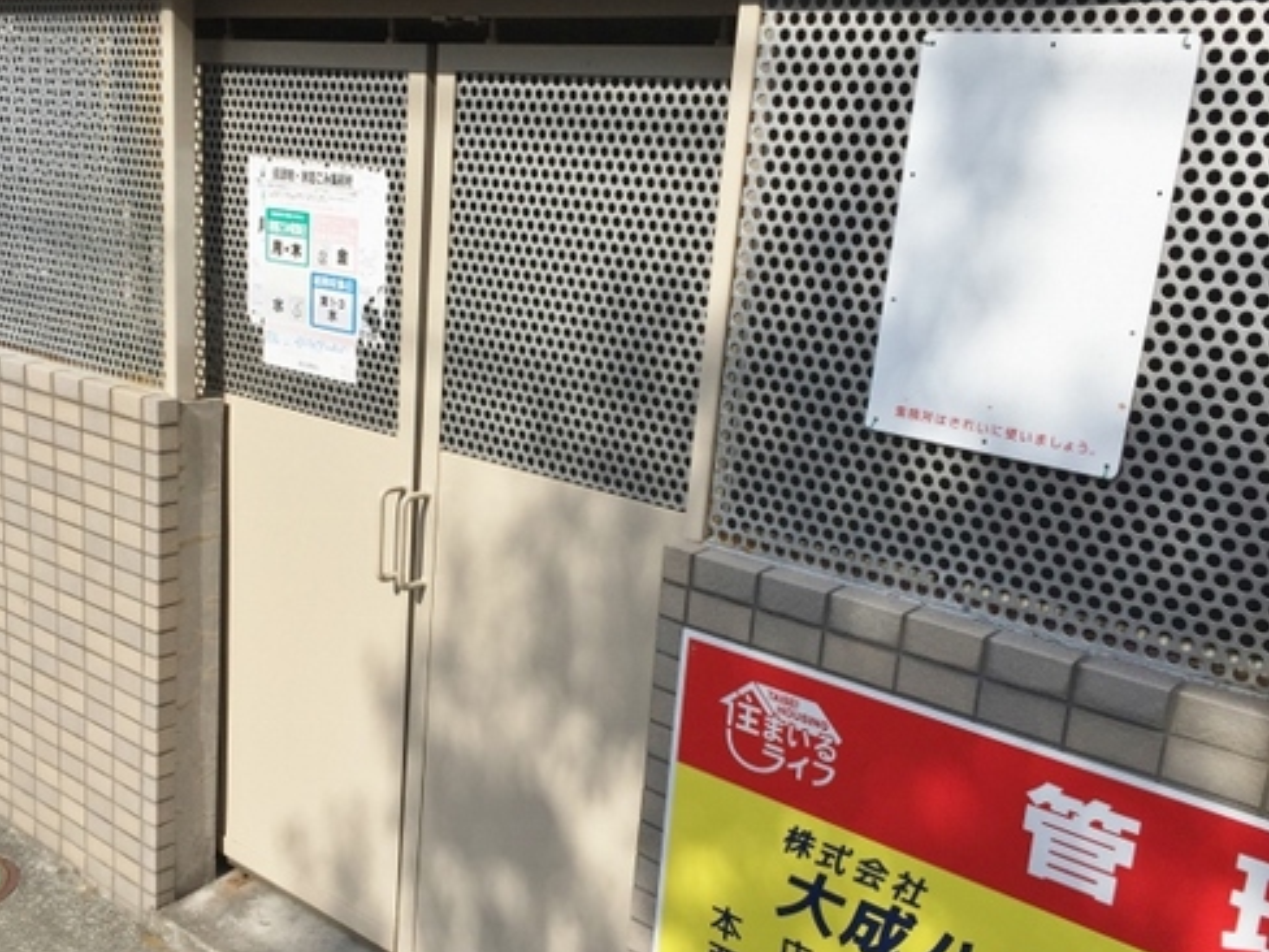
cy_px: 512
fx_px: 1393
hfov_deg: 48.8
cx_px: 525
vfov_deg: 37.7
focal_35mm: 38
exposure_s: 1/2639
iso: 32
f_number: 2.2
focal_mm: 4.15
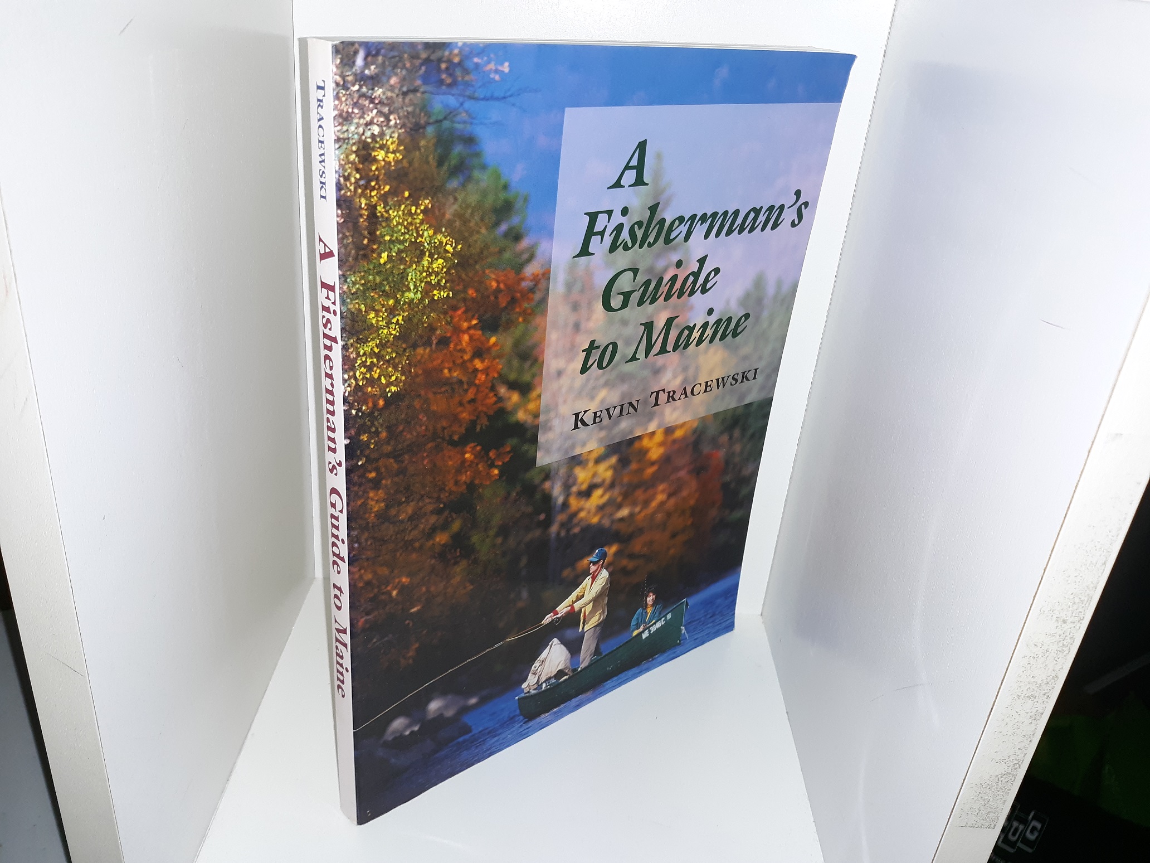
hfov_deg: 63.4
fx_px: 930
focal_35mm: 28
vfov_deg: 49.7
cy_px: 432
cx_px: 575
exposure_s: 1/100
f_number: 1.7
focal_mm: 3.7
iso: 64
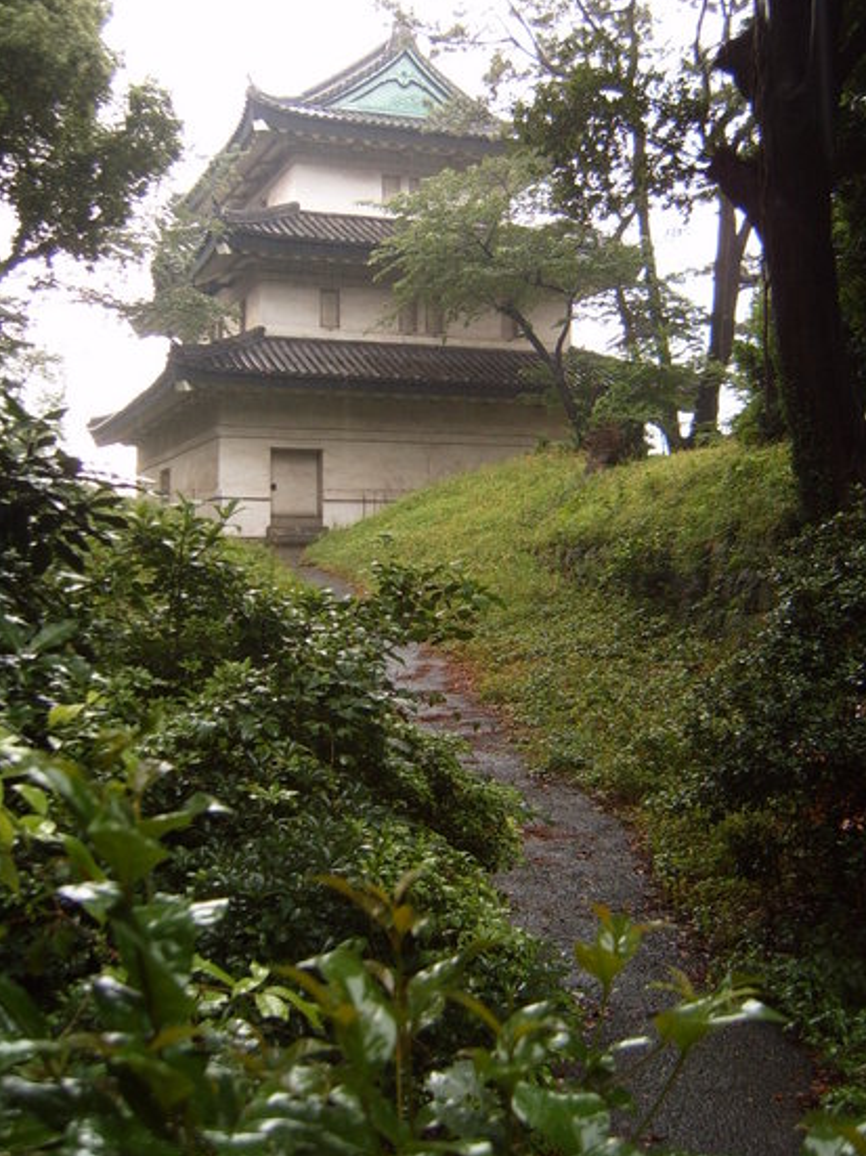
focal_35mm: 43
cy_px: 522
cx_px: 413
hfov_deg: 33.6
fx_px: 1435
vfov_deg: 43.8
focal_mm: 6.2
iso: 63
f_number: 2.9
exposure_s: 1/45
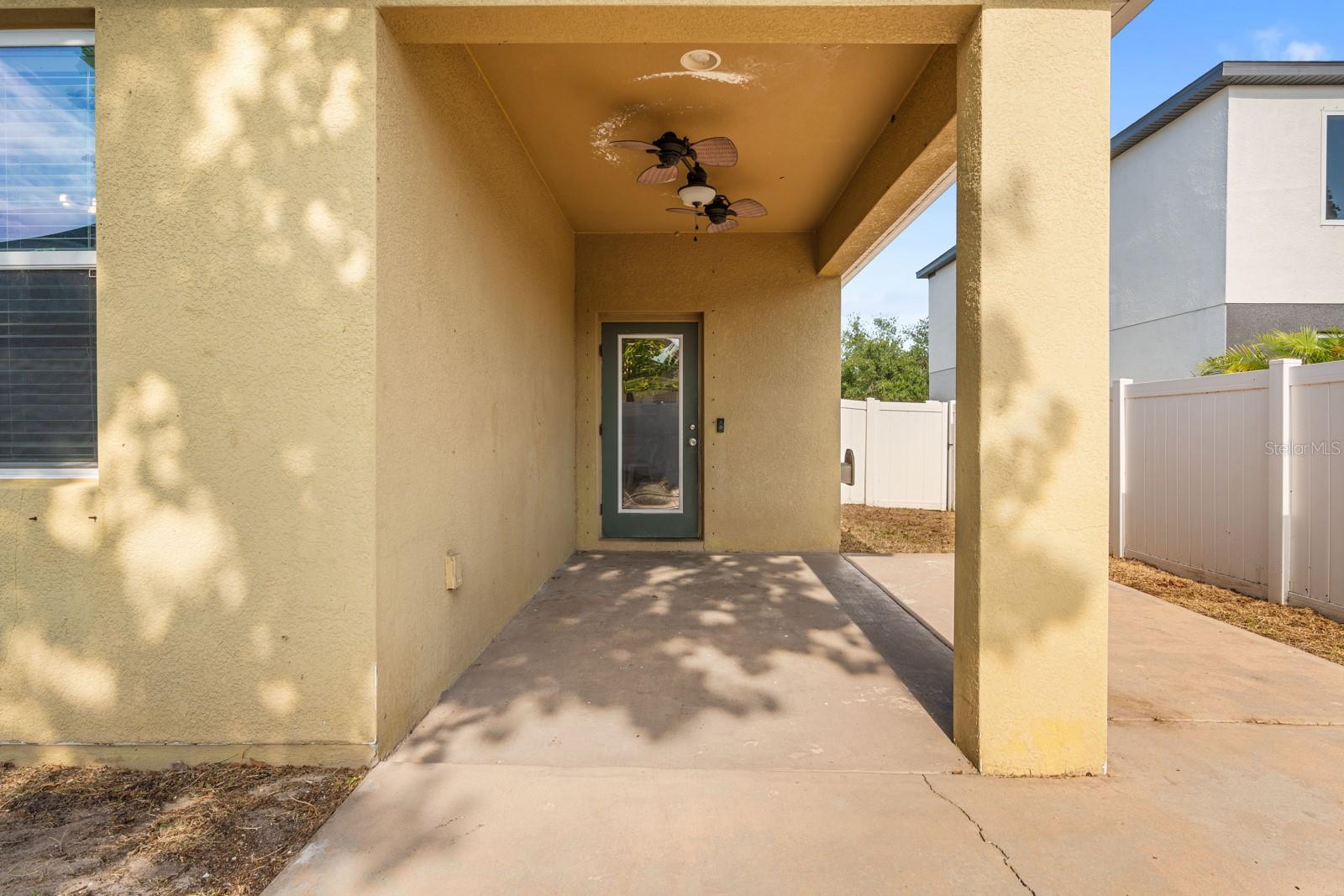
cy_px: 448
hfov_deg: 90.0
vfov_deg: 67.4
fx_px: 672
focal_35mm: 18
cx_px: 672
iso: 200
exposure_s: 1/250
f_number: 8
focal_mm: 18
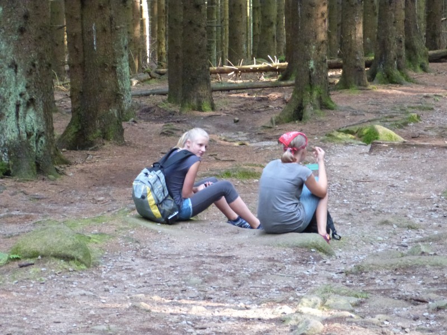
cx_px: 224
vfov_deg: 9.9
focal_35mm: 150
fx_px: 1937
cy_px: 168
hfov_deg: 13.2
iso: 800
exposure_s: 1/40
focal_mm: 26.8
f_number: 3.7
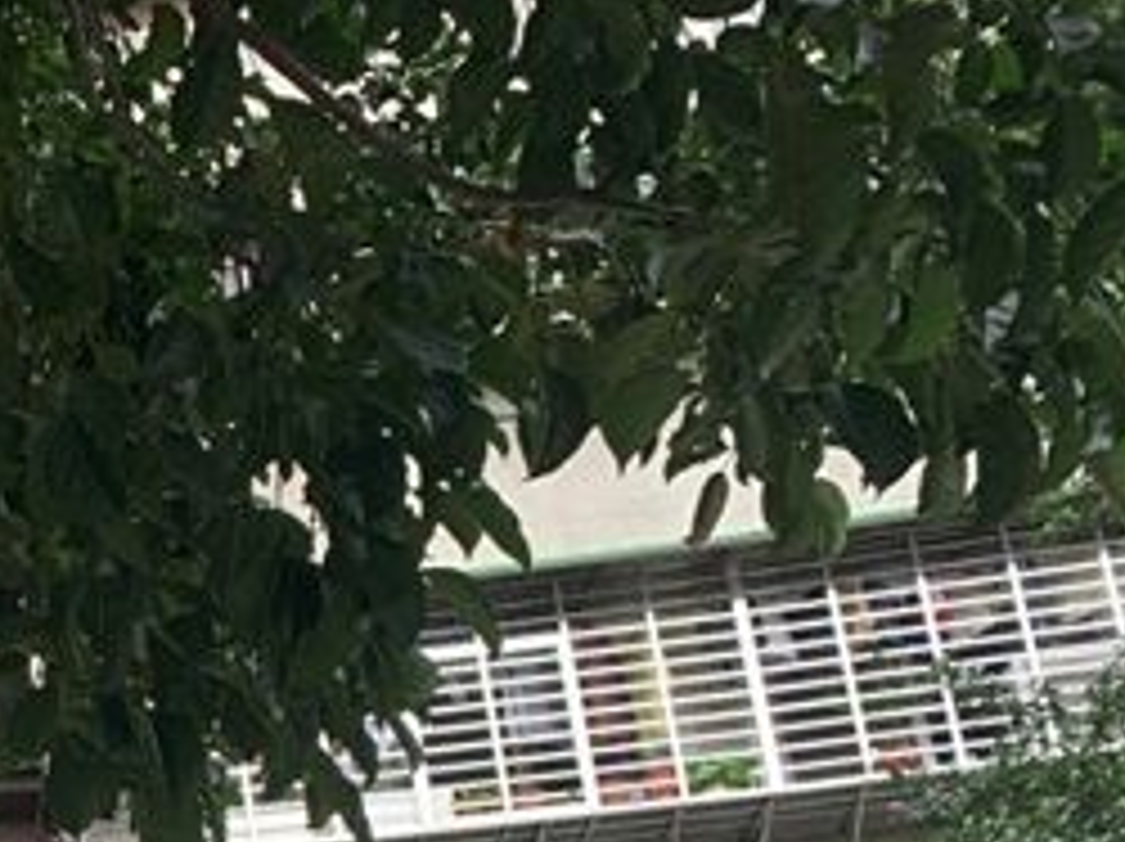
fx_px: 3247
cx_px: -990
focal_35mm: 100
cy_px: 1423
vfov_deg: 13.5
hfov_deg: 16.1
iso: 25
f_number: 1.8
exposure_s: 1/121
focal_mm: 4.25
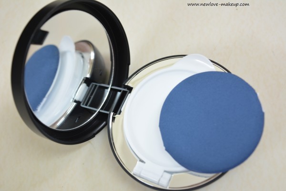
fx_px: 548
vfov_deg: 19.7
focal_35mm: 69
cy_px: 96
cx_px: 143
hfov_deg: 29.2
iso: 640
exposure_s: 1/6
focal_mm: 46
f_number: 5.6
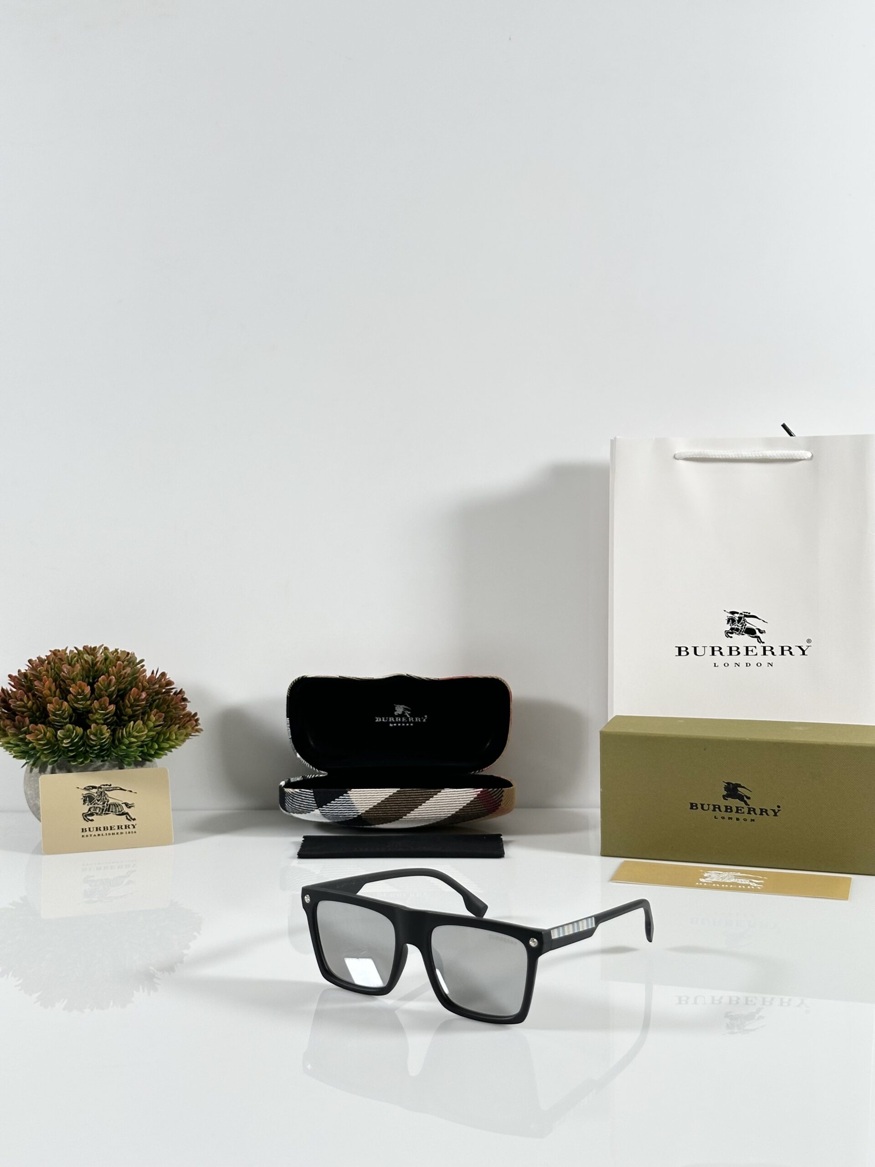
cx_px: 438
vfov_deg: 39.7
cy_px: 584
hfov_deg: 30.3
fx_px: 1618
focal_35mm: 48
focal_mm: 6.86
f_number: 1.78
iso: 80
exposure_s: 1/100
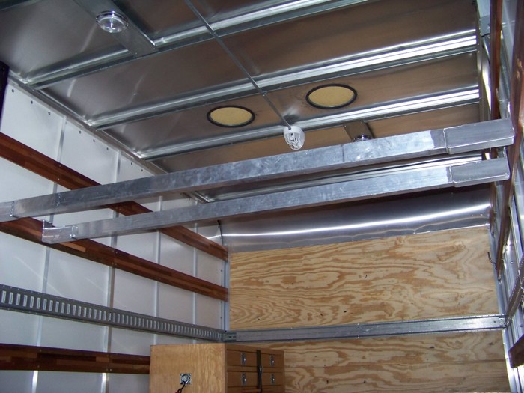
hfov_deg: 51.4
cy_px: 196
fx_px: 545
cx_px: 262
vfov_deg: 39.7
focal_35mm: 36
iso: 200
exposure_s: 1/30
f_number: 2.8
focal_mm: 5.85
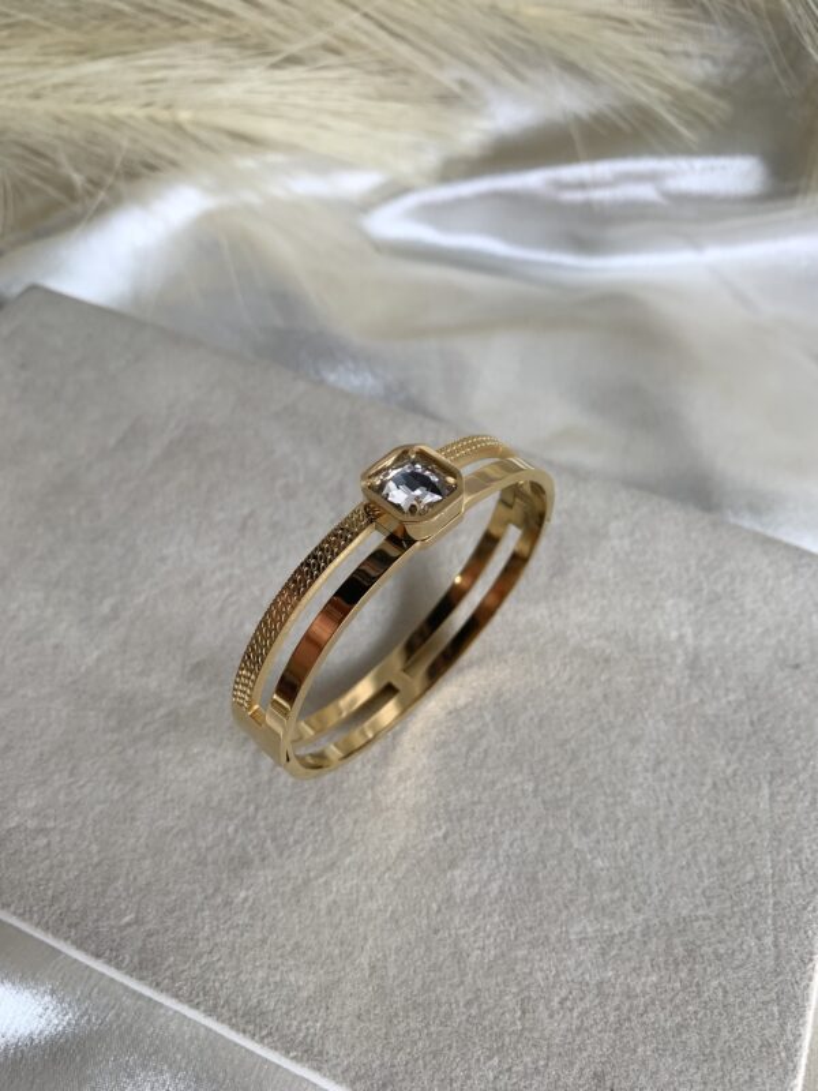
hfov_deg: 53.1
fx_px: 819
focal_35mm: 26
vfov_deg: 67.3
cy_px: 546
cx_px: 409
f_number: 1.8
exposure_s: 1/100
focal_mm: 4.25
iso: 40
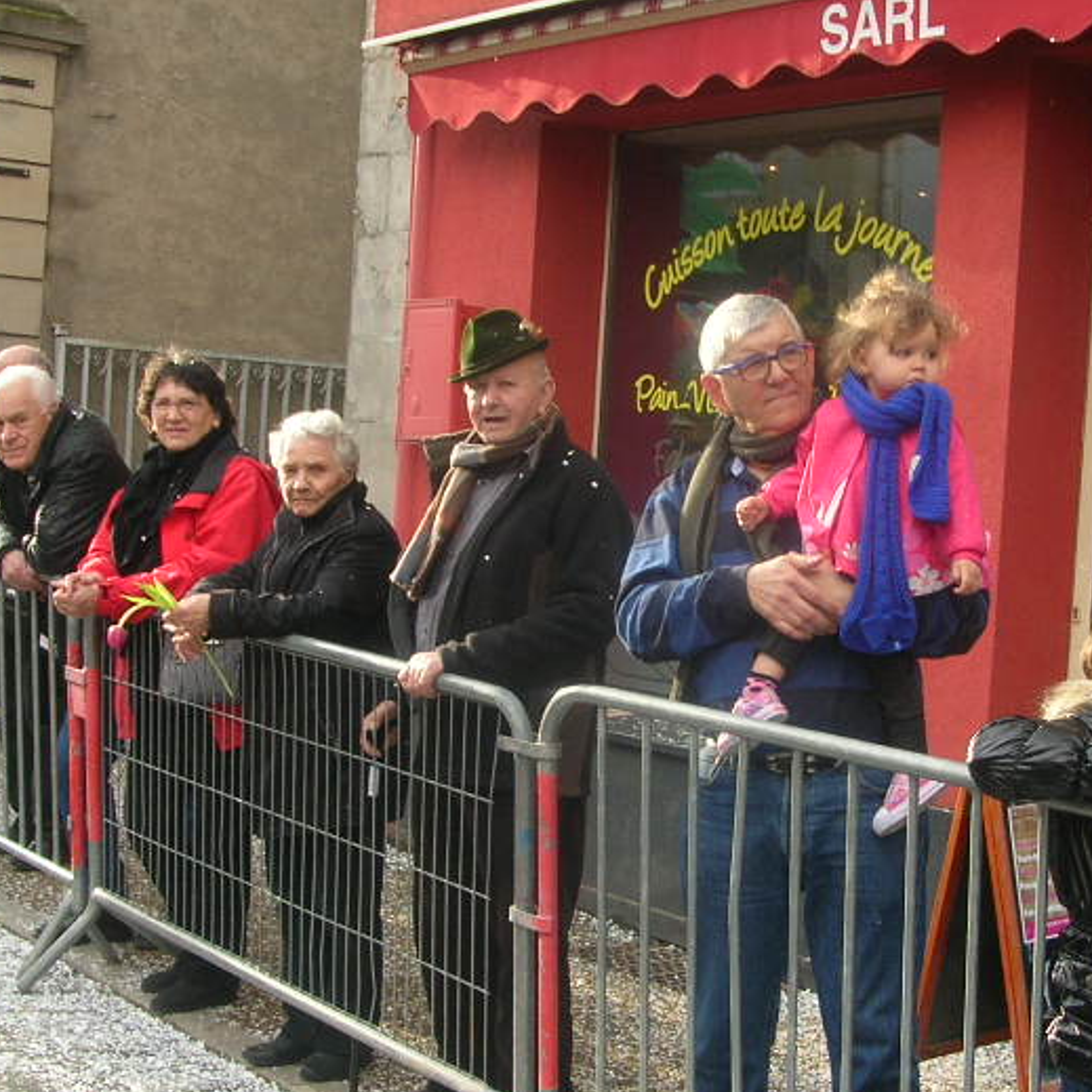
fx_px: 2177
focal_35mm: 61
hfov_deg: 28.0
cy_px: 602
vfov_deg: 28.1
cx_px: 713
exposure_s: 1/153
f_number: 2.8
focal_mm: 5.8
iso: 50
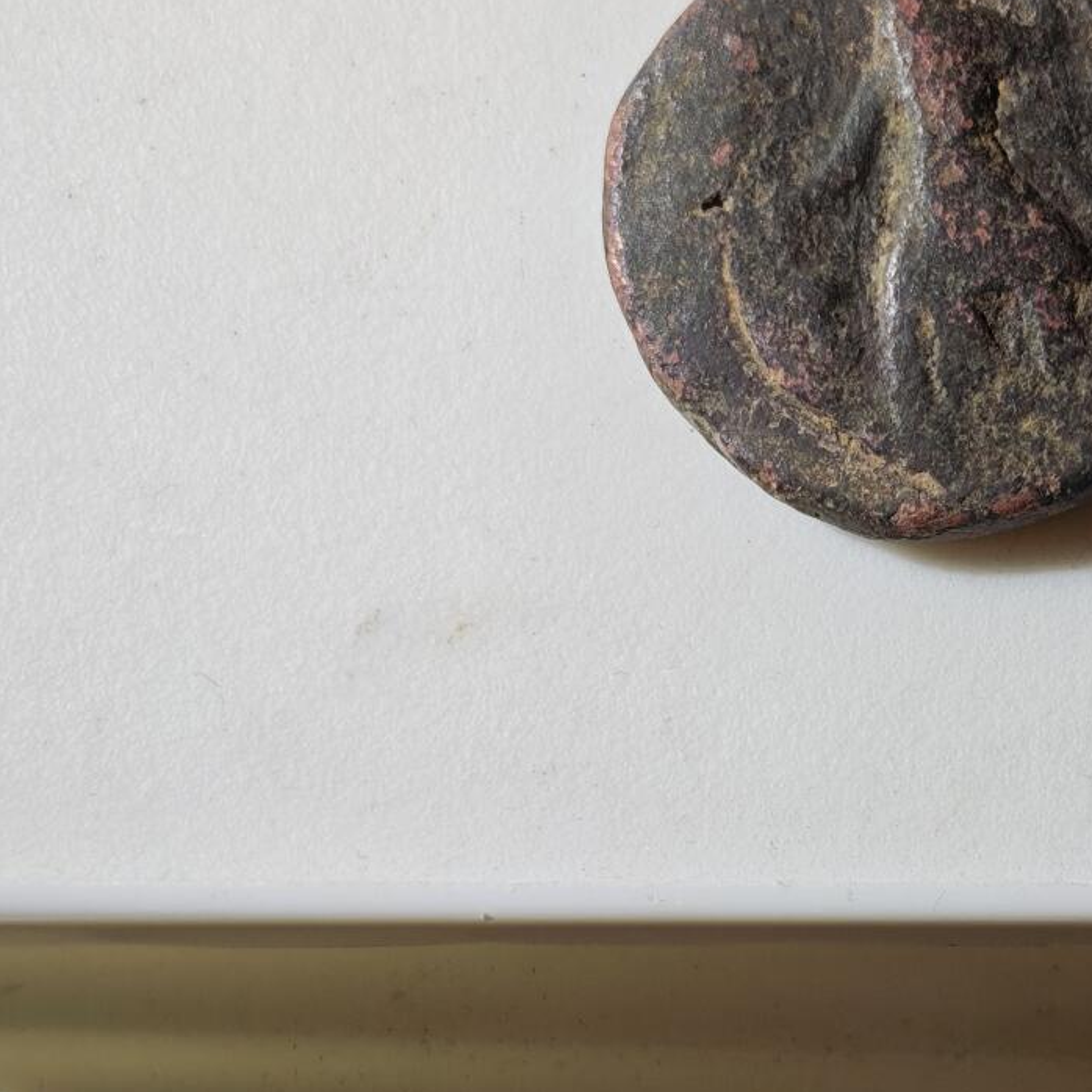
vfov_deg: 15.3
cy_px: 718
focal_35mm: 114
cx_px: 978
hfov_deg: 15.1
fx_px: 4069
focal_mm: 5.85
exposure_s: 1/400
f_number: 1.63
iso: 50
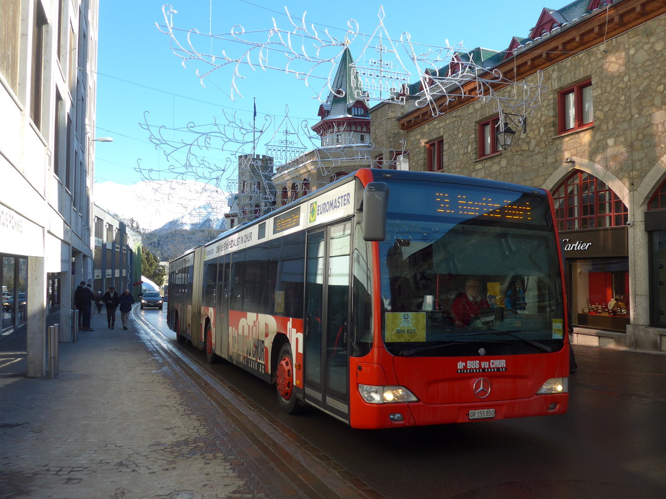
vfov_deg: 48.2
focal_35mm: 29
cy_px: 250
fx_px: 558
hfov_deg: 61.7
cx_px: 333
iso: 80
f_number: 2.8
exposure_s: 1/640
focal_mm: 6
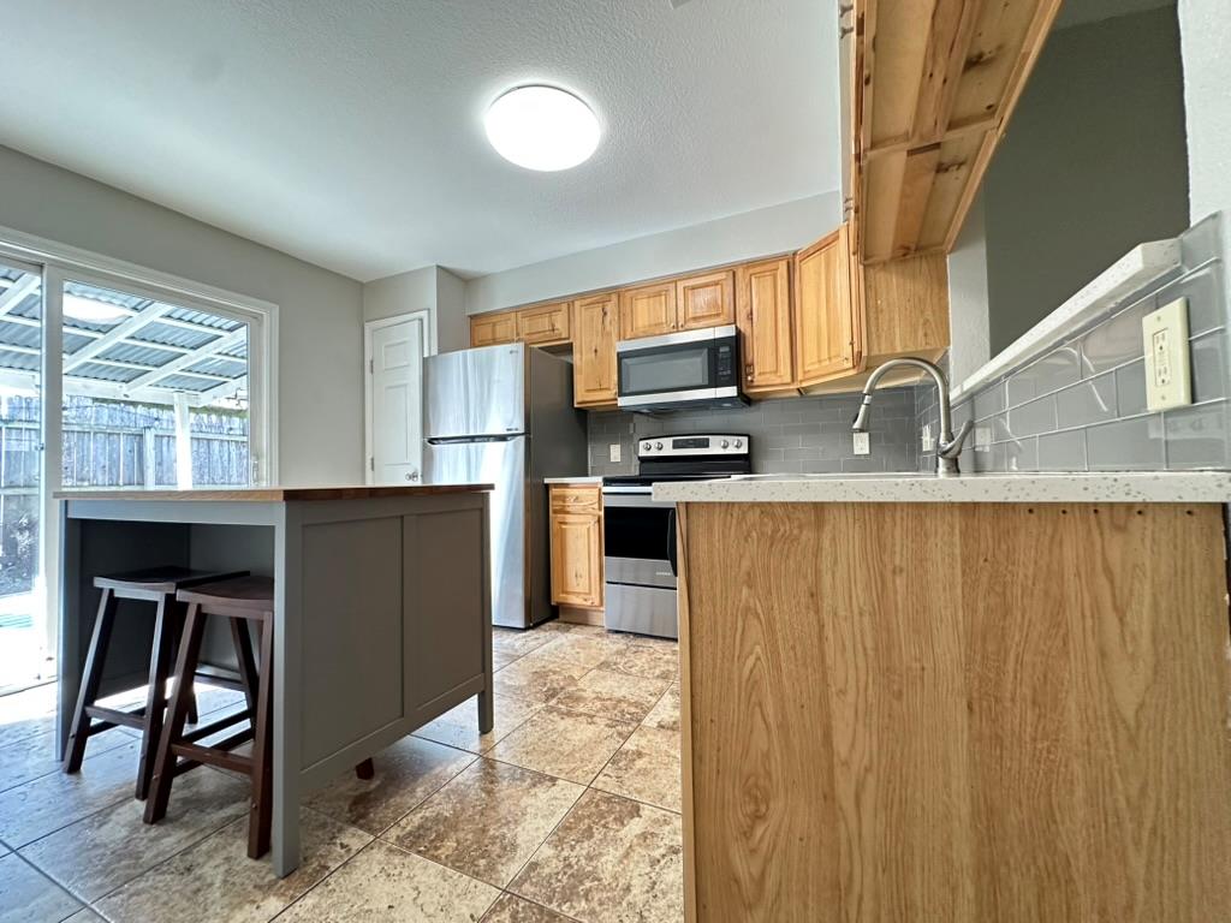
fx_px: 498
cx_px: 616
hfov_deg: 102.1
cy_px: 462
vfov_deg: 85.7
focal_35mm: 14
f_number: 2.2
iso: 320
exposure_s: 1/60
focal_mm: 2.22
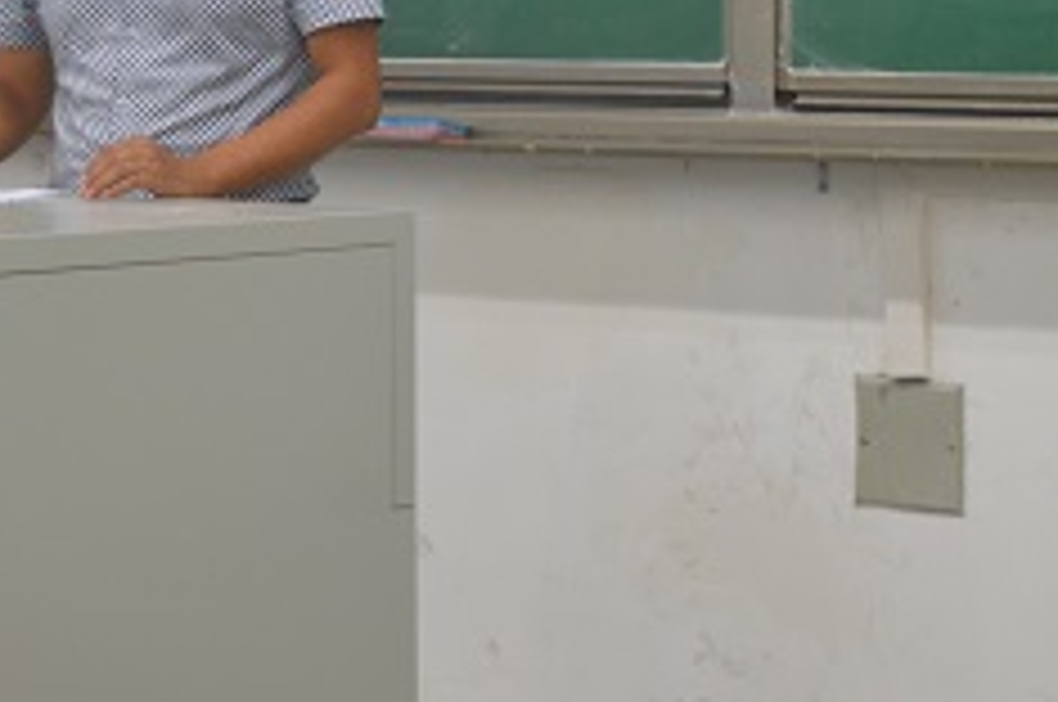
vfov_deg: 10.0
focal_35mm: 134
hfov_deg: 15.3
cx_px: 594
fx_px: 3941
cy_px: -126
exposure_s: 1/30
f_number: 4.5
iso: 400
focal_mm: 35
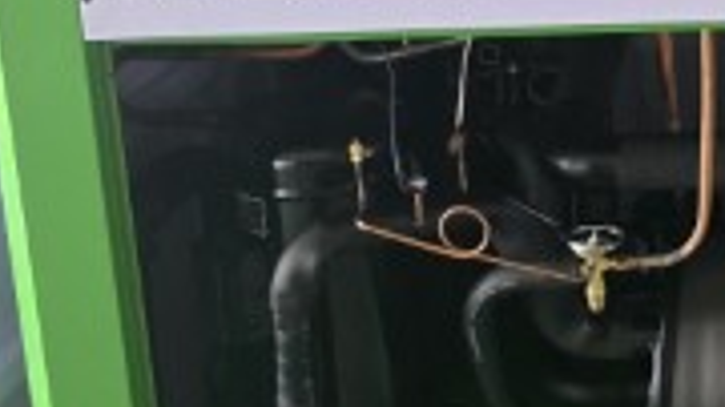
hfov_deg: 22.2
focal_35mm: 89
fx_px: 1710
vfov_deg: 13.2
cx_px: 862
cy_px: -89
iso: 1000
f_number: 1.7
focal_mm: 6.3
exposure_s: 1/100
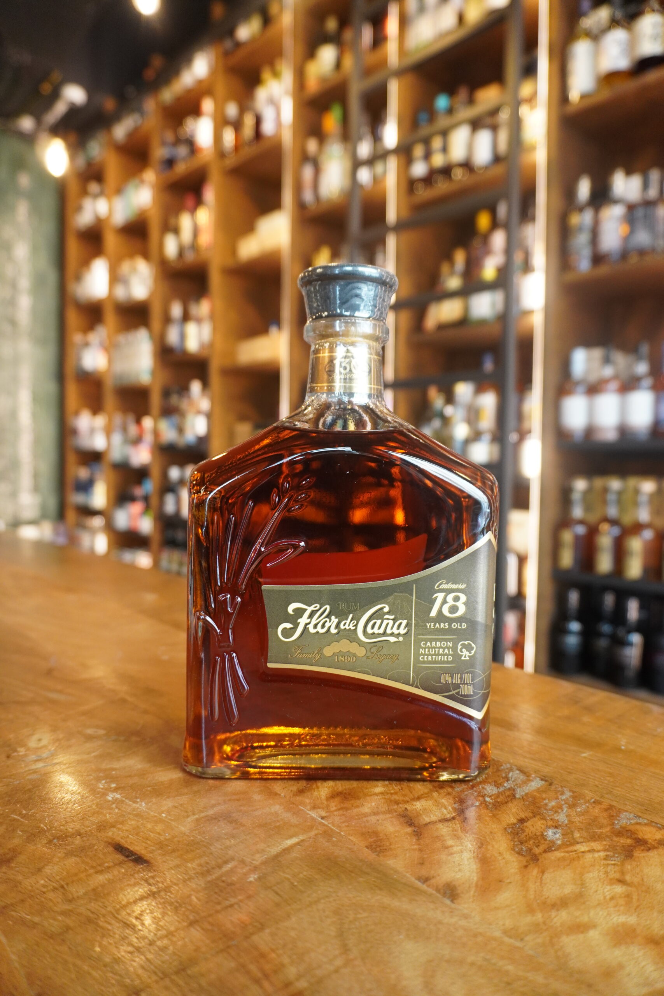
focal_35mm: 24
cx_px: 332
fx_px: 664
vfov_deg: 73.7
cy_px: 498
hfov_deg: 53.1
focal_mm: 16
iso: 1250
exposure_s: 1/60
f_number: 4
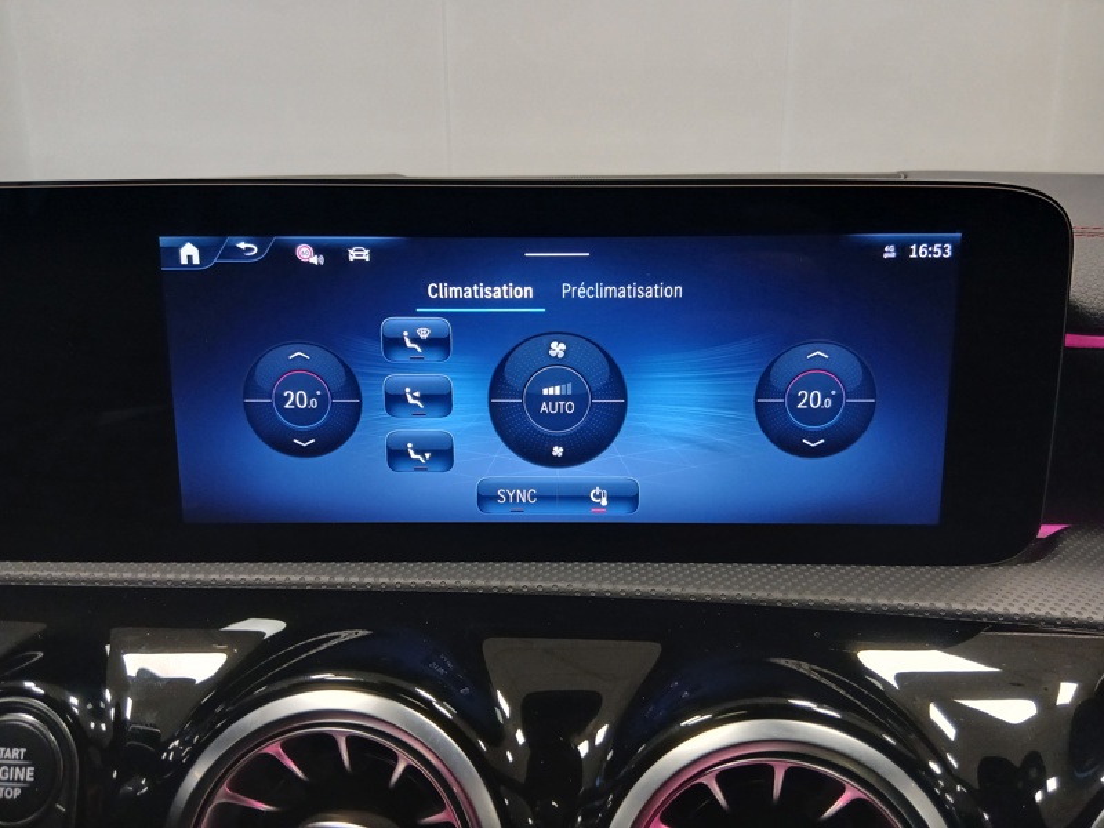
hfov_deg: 67.3
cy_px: 414
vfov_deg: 53.1
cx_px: 552
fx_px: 829
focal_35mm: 26
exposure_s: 1/33.3
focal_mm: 3.98
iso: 250
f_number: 1.8
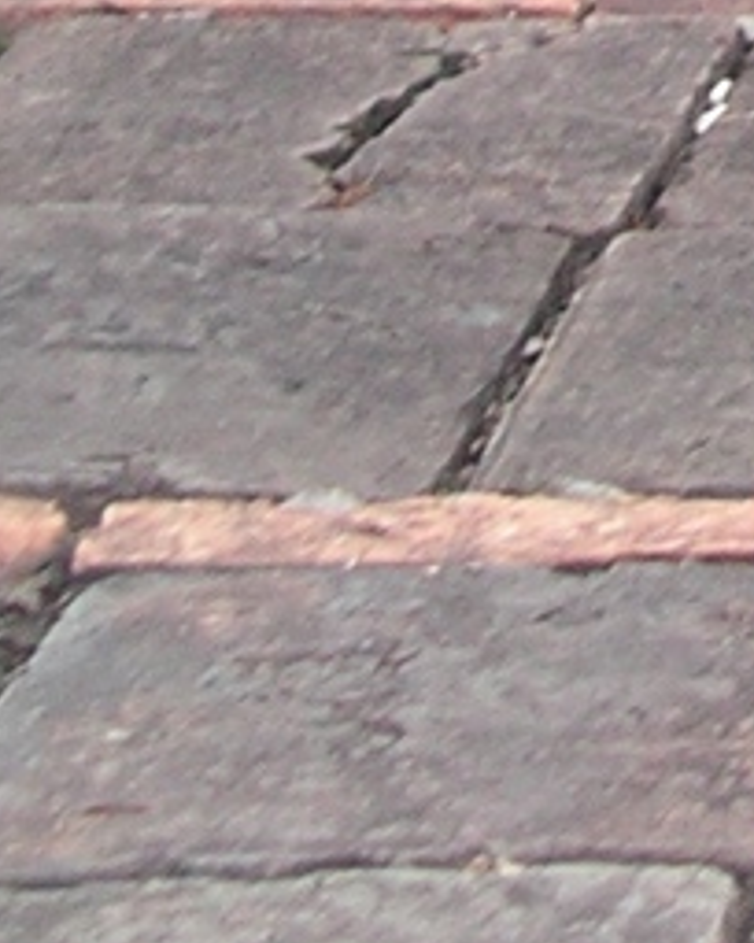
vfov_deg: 5.8
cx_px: 2140
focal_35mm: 319
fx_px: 8898
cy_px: -1427
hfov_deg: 4.7
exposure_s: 1/25
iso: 200
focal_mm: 10.9
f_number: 3.2
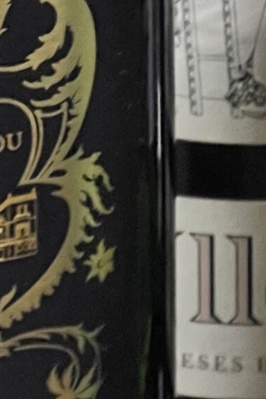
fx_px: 3290
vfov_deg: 6.8
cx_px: 380
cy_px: -271
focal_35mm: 297
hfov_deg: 4.6
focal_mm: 7.5
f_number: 2.2
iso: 1250
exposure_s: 1/30
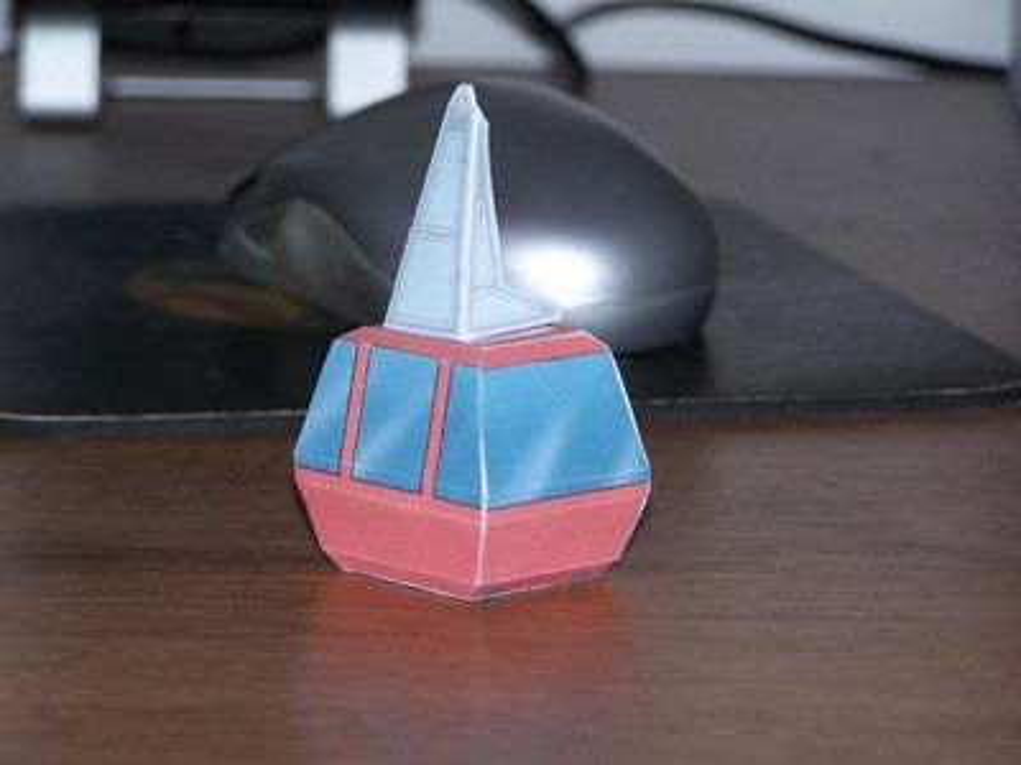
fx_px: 4985
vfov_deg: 8.8
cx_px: 510
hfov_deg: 11.7
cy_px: 382
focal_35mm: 169
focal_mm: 28
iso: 80
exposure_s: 1/125
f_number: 3.2
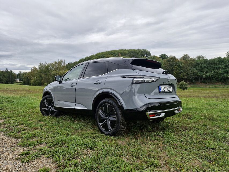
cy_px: 86
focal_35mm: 23
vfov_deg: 58.9
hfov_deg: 73.9
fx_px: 152
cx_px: 114
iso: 50
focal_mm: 5.54
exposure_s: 1/962
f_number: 1.8
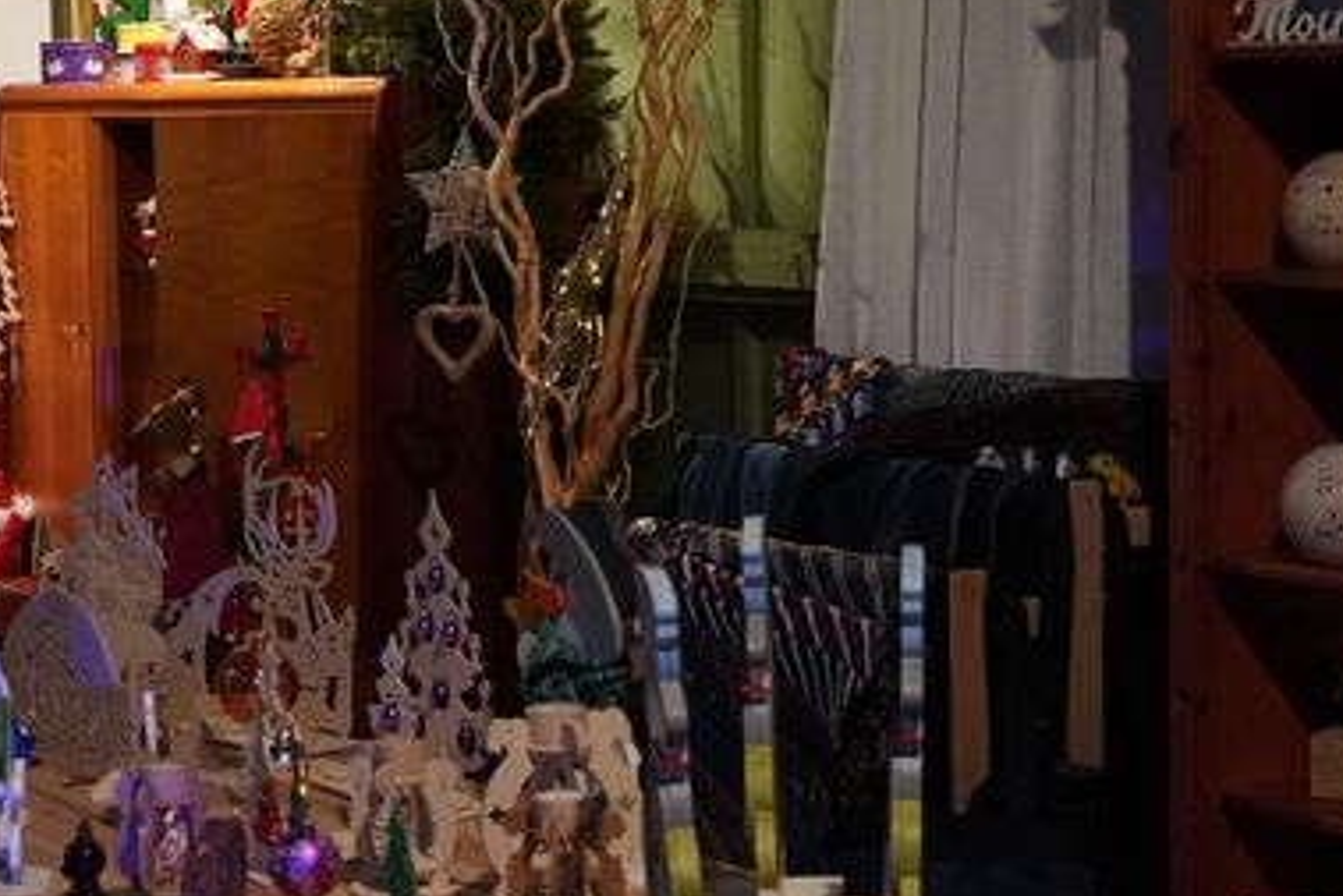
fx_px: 3659
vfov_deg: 14.0
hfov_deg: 20.7
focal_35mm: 98
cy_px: 384
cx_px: 376
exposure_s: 1/160
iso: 6400
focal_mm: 31
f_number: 4.5
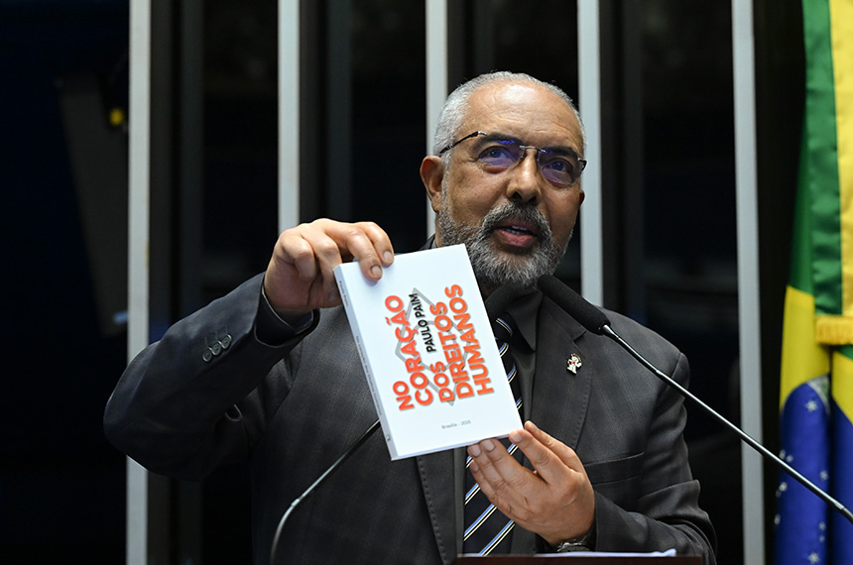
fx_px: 2838
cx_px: 426
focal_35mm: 120
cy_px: 282
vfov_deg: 11.4
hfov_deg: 17.1
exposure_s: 1/125
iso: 5000
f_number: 5
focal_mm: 120
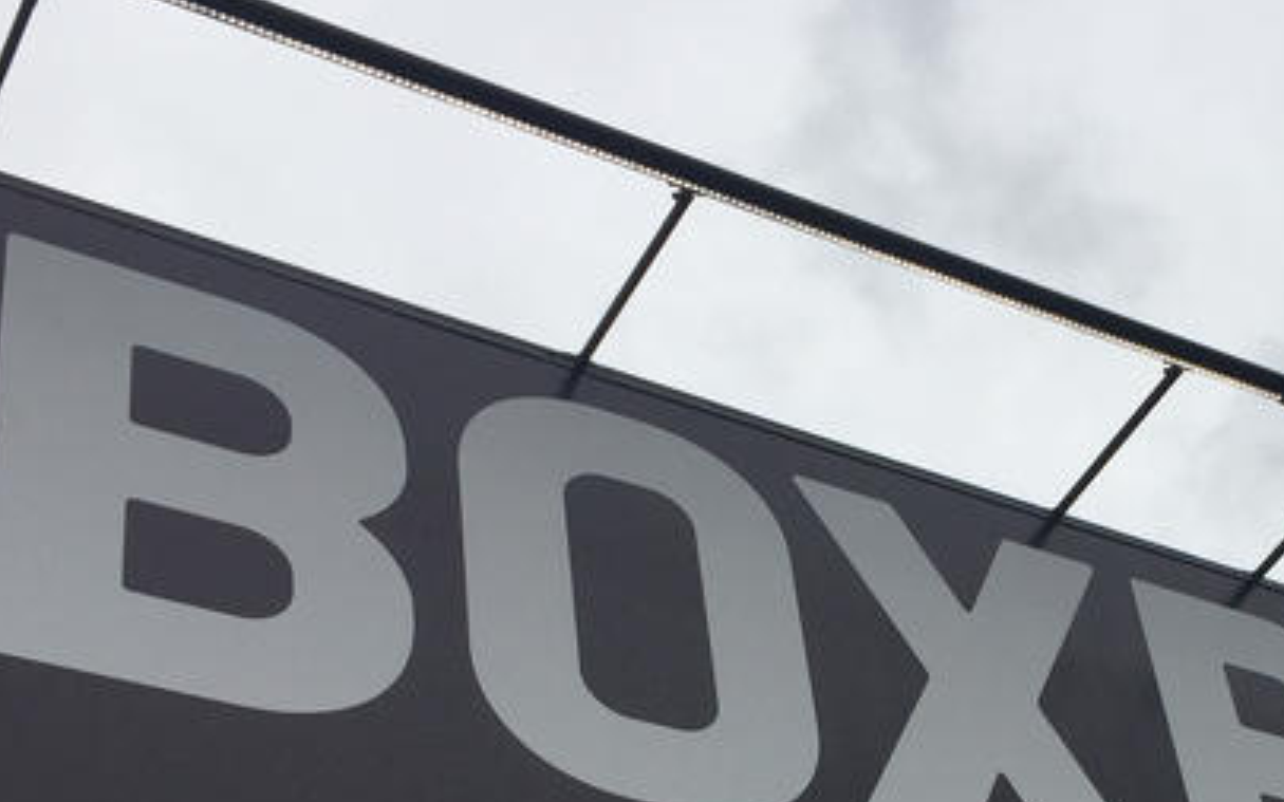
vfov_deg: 18.2
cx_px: 1027
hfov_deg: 29.5
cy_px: 951
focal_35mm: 68
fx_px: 2379
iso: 32
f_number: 2.2
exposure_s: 1/1276
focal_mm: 4.15
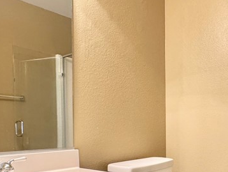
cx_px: 187
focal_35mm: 40
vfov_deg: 35.2
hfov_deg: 44.2
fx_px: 264
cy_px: 129
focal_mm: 2.22
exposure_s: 1/60
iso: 320
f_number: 2.2
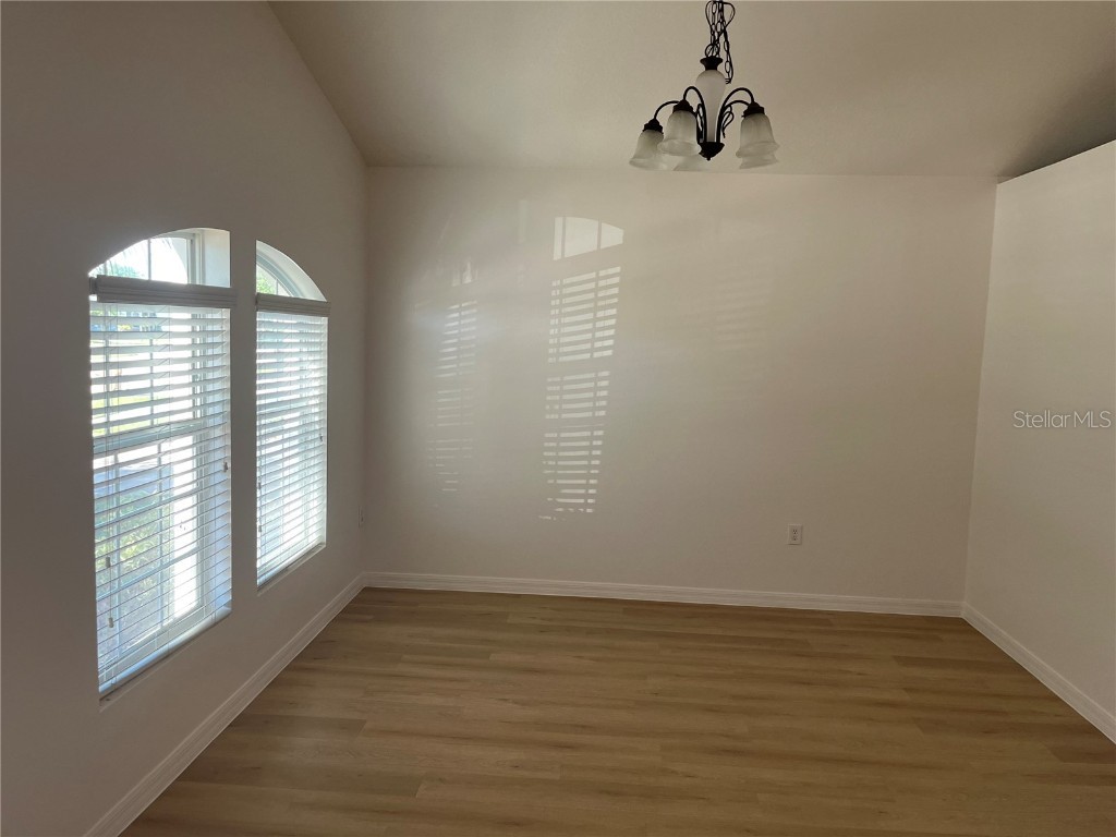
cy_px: 418
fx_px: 838
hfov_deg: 67.3
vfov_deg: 53.1
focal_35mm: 26
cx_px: 558
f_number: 1.6
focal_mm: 5.1
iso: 100
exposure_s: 1/122
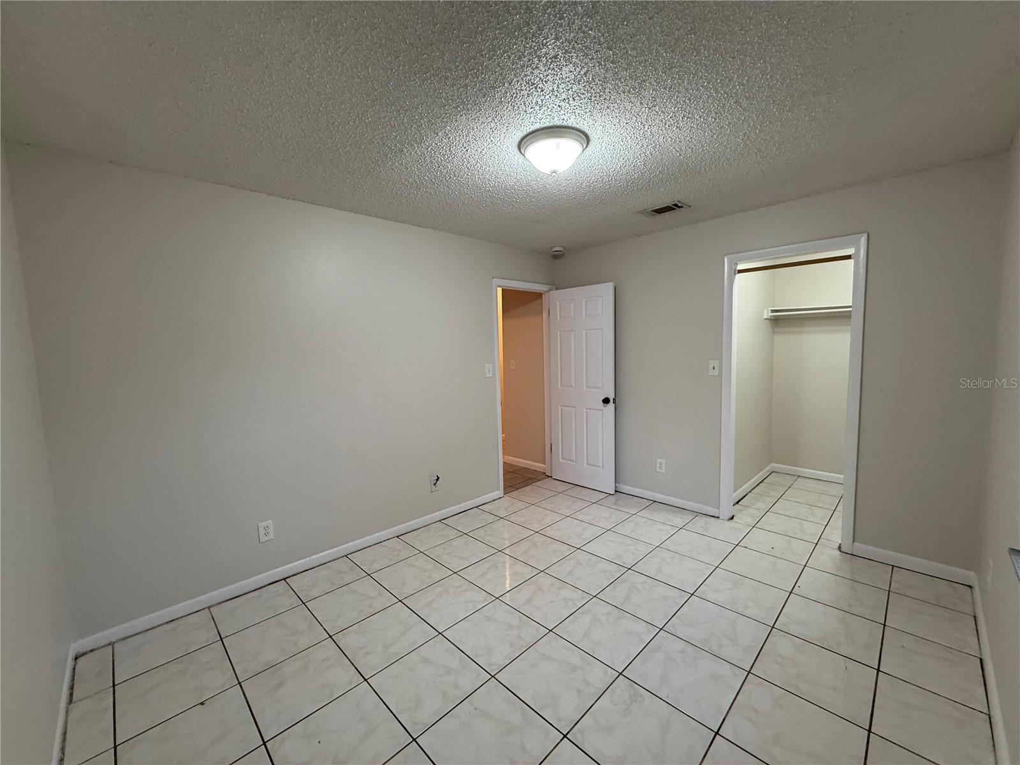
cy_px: 382
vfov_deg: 85.7
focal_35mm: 14
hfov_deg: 102.1
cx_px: 510
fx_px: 413
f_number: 2.2
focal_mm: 2.22
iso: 200
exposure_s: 1/60
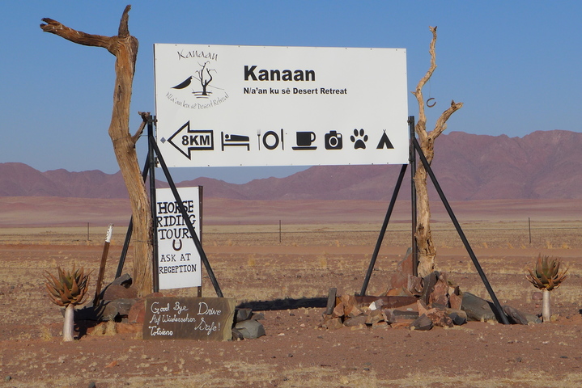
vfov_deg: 10.6
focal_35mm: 130
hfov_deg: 15.8
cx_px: 291
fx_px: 2102
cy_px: 194
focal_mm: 17.7
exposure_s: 1/1600
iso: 80
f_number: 4.5
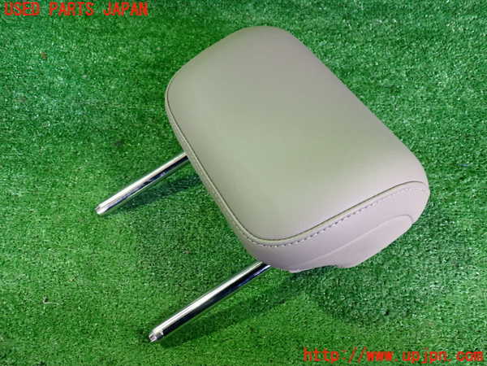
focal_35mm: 30
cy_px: 183
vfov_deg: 46.8
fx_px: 422
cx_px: 244
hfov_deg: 60.0
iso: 500
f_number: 2.3
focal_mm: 5.4
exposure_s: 1/30
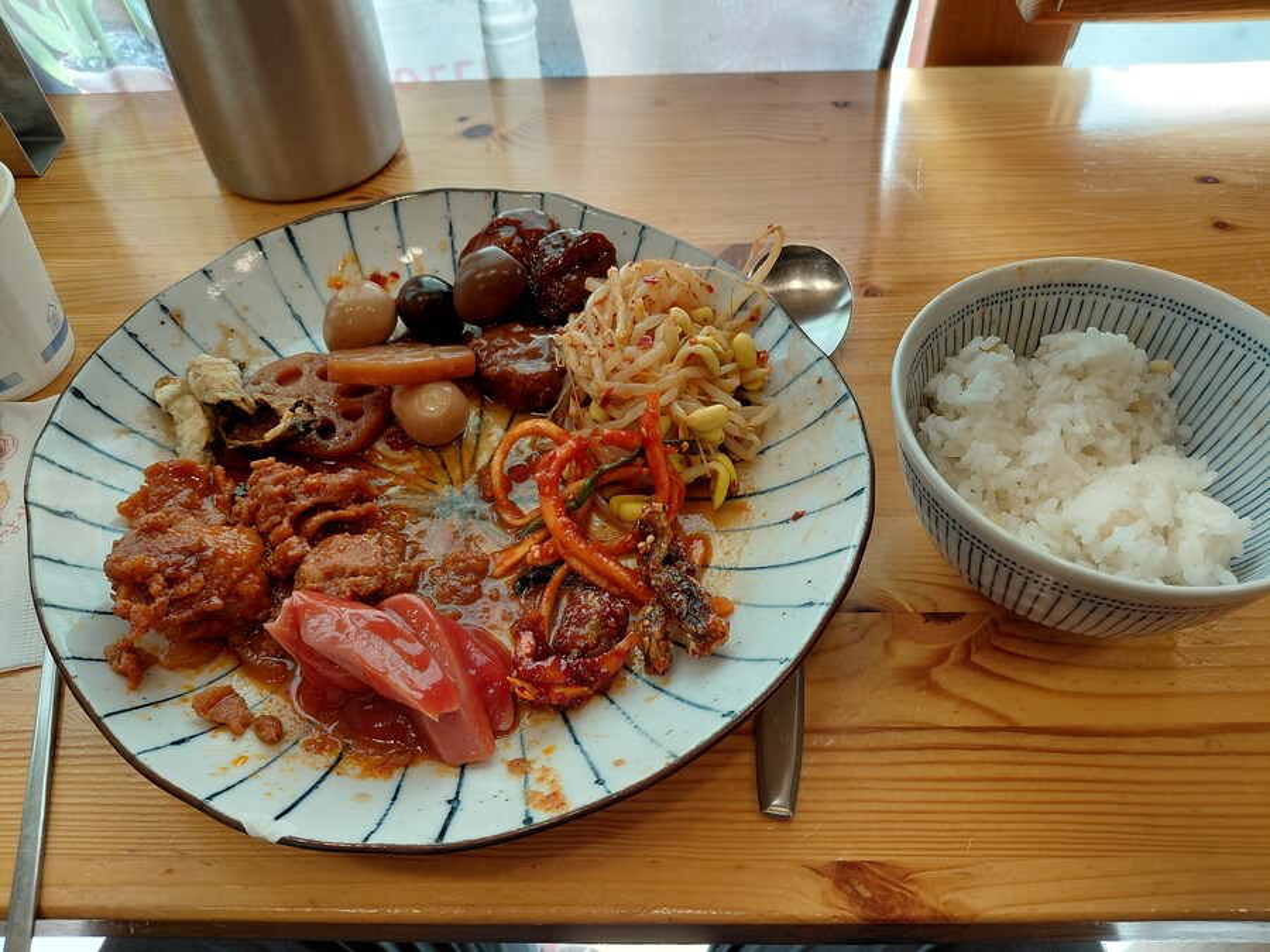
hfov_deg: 69.4
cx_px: 635
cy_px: 476
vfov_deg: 54.9
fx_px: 917
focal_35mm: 25
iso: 50
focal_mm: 4.69
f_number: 1.8
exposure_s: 1/120
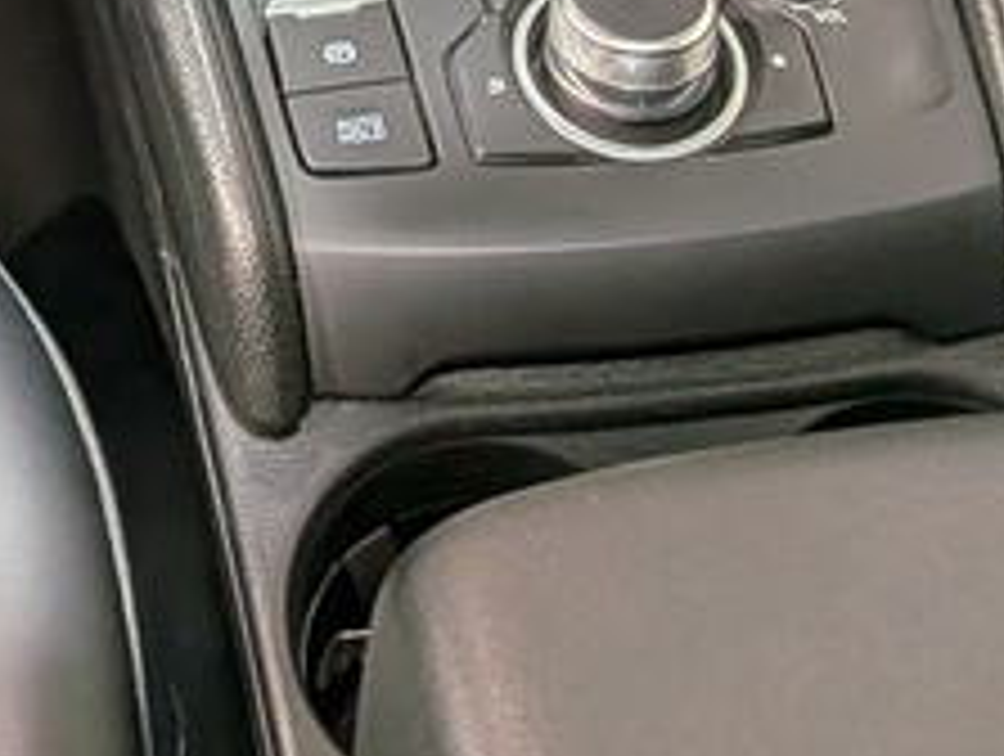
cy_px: -720
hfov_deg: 17.7
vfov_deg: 12.1
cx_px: 239
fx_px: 3196
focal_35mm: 110
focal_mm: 4.53
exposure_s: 1/120
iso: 28
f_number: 1.7
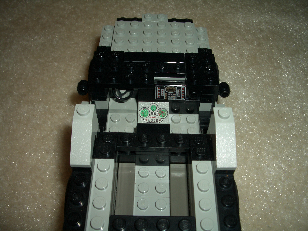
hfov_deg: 52.6
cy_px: 116
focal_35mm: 35
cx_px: 154
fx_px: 311
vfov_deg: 40.7
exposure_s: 1/60
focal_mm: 5.8
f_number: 4.3
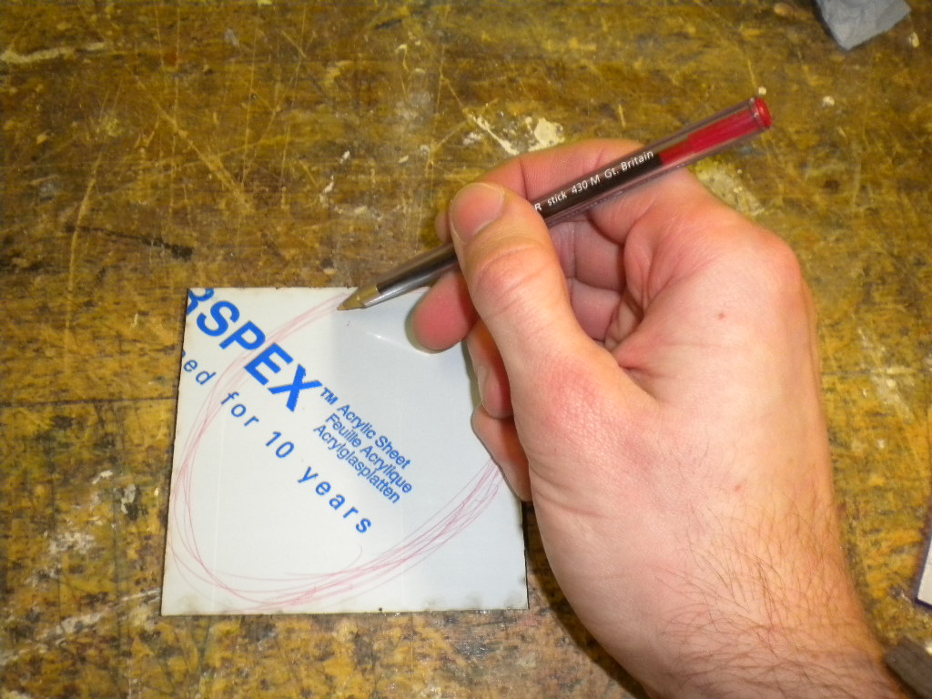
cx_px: 466
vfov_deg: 40.7
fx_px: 942
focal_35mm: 35
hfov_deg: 52.6
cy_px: 350
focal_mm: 6.3
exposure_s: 1/30
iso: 400
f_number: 4.6
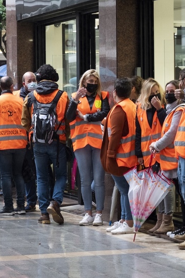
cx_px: 51
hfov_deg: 8.2
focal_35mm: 167
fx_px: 1287
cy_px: 139
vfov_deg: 12.3
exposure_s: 1/160
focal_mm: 60
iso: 1600
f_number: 4
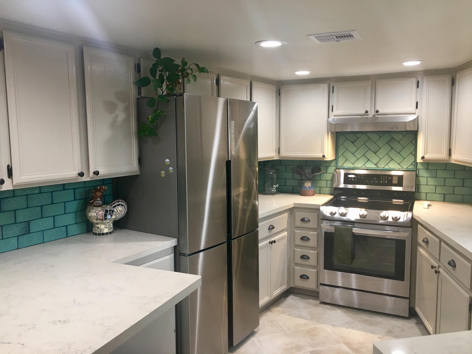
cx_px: 236
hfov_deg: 61.7
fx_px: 395
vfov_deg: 48.2
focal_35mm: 29
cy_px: 177
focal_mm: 4.15
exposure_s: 1/15
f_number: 2.2
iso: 32
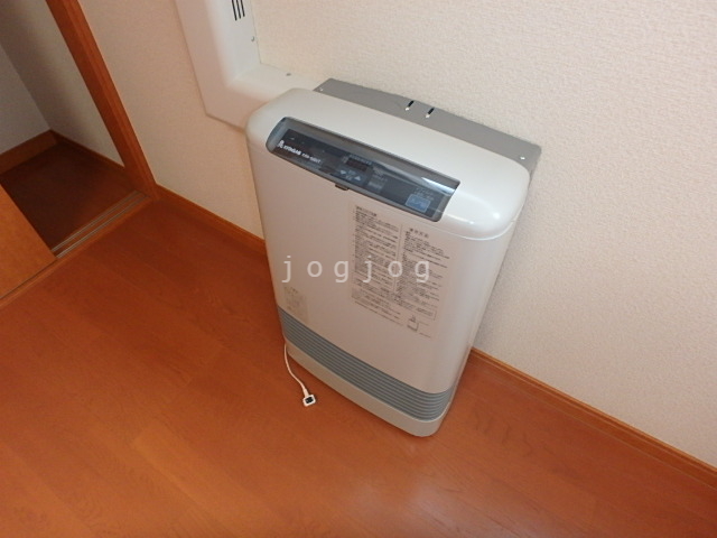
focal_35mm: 21
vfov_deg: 63.4
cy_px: 269
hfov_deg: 79.0
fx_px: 435
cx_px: 358
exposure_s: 1/30
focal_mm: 3.7
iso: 320
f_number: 3.5
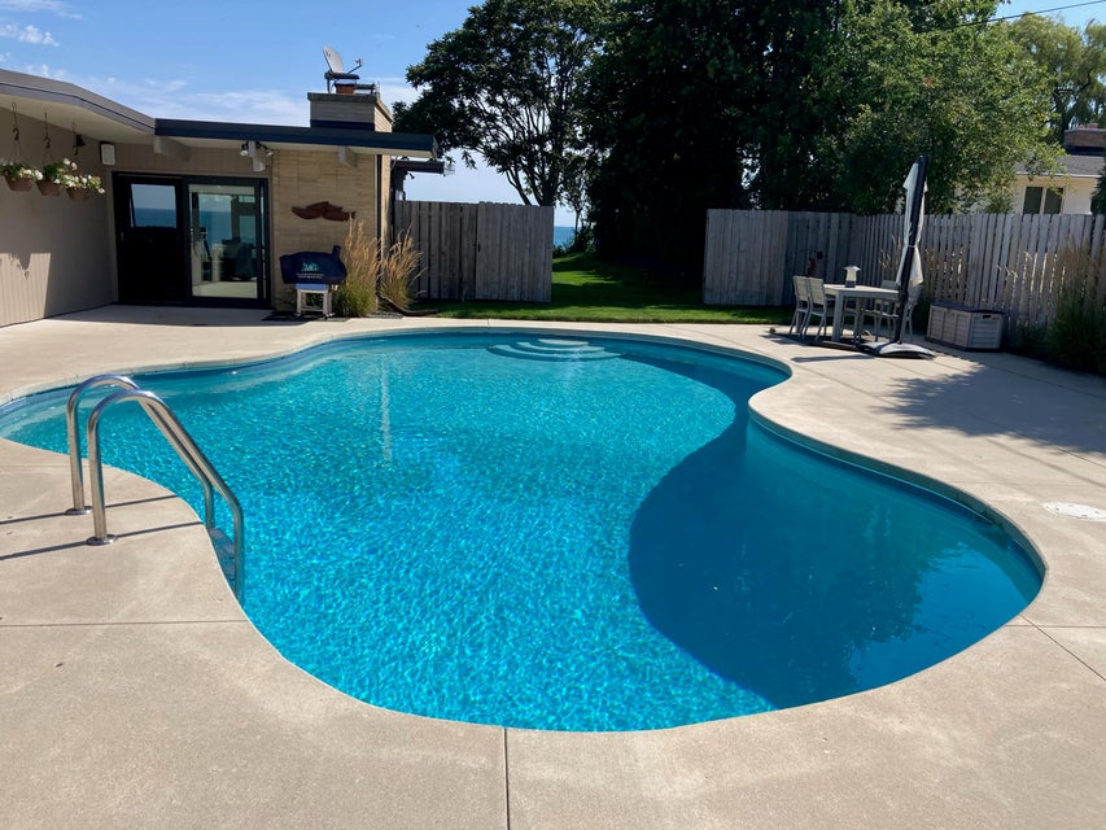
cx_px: 553
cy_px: 415
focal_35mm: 28
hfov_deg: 63.4
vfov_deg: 49.8
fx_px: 895
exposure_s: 1/2315
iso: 20
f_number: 1.8
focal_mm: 3.99
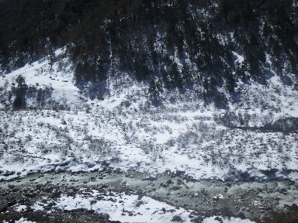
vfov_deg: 49.7
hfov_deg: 63.4
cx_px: 149
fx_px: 241
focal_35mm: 28
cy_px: 112
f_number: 4.2
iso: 50
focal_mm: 5
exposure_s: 1/1000
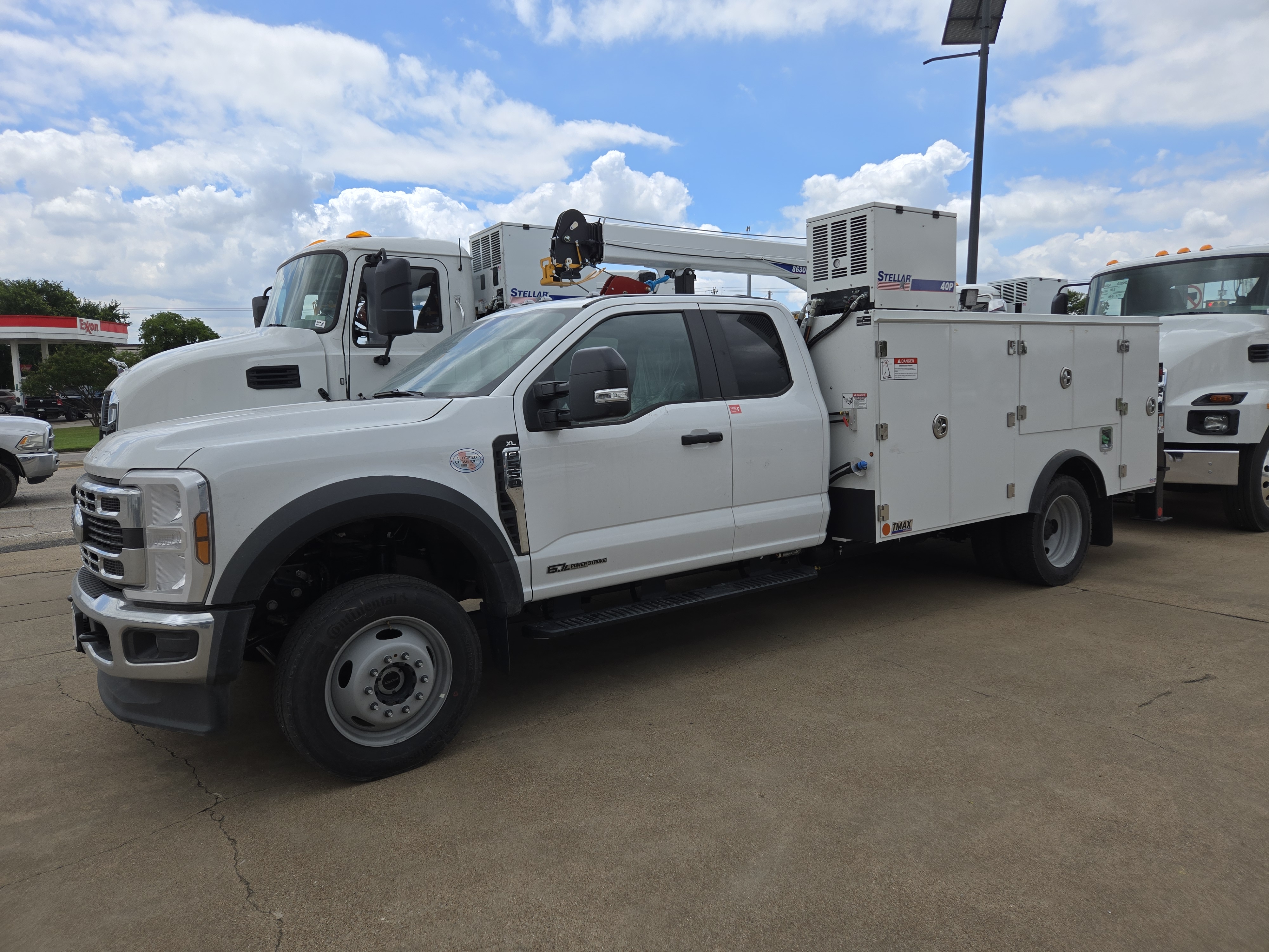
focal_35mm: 23
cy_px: 476
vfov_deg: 58.9
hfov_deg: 73.9
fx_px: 843
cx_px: 634
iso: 32
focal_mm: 5.4
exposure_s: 1/2921
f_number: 1.8
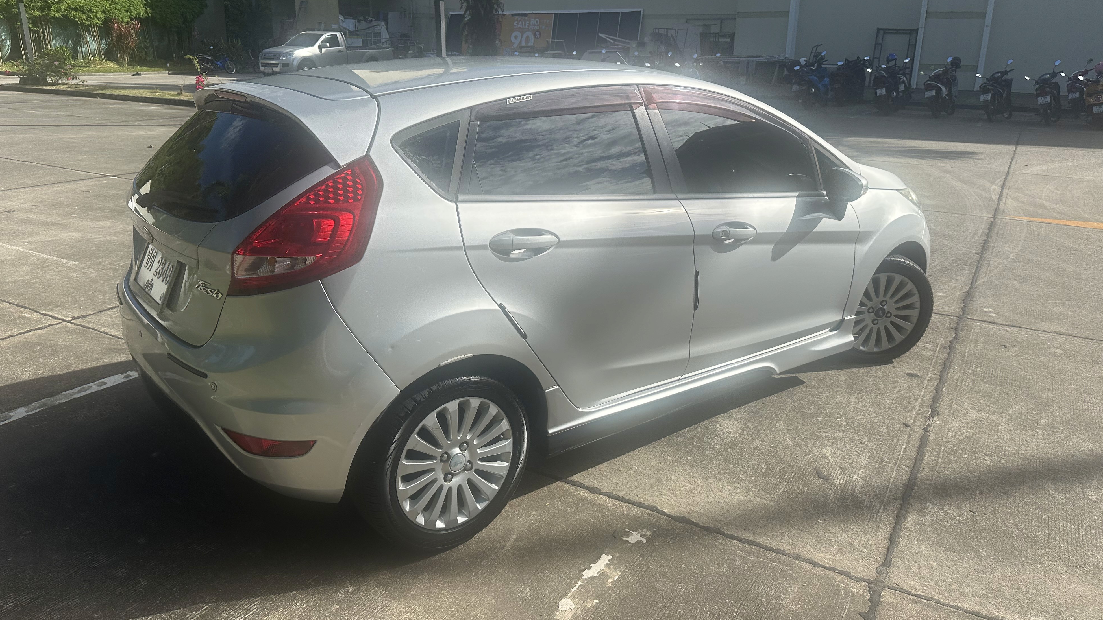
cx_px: 550
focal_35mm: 27
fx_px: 790
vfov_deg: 42.8
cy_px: 279
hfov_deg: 69.9
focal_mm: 6.86
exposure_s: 1/4762
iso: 80
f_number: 1.78
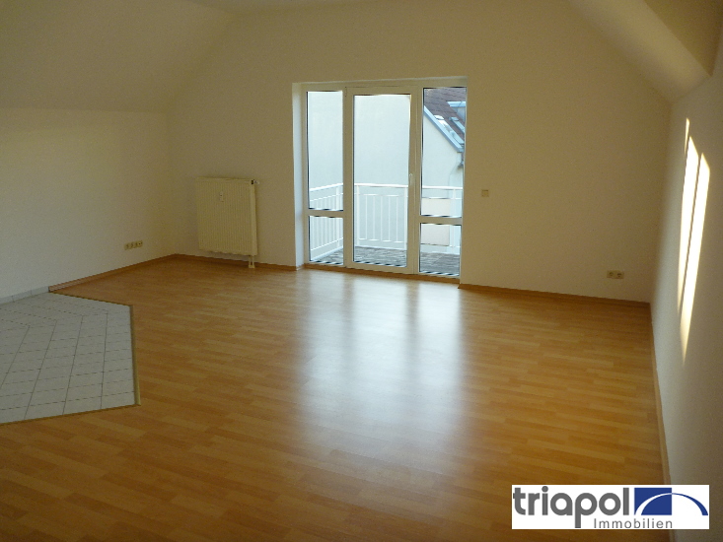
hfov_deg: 63.4
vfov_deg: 49.8
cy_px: 271
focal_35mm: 28
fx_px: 585
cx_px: 362
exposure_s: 1/30
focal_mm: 5
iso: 80
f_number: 3.3
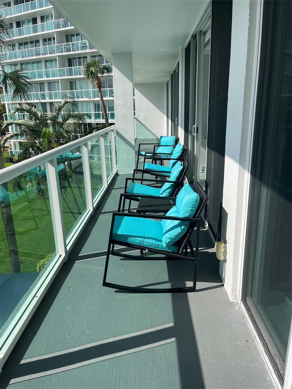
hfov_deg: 53.1
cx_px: 146
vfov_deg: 67.3
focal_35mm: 26
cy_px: 194
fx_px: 292
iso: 50
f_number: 1.6
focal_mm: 5.1
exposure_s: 1/3745
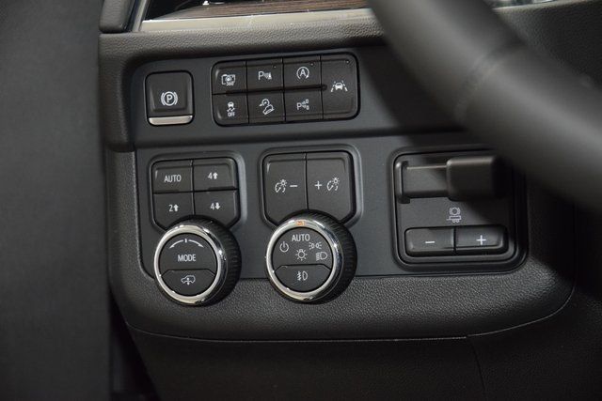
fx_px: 1756
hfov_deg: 19.5
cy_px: 200
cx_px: 301
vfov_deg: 13.0
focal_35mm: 105
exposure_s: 1/40
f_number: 4.5
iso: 2500
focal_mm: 70
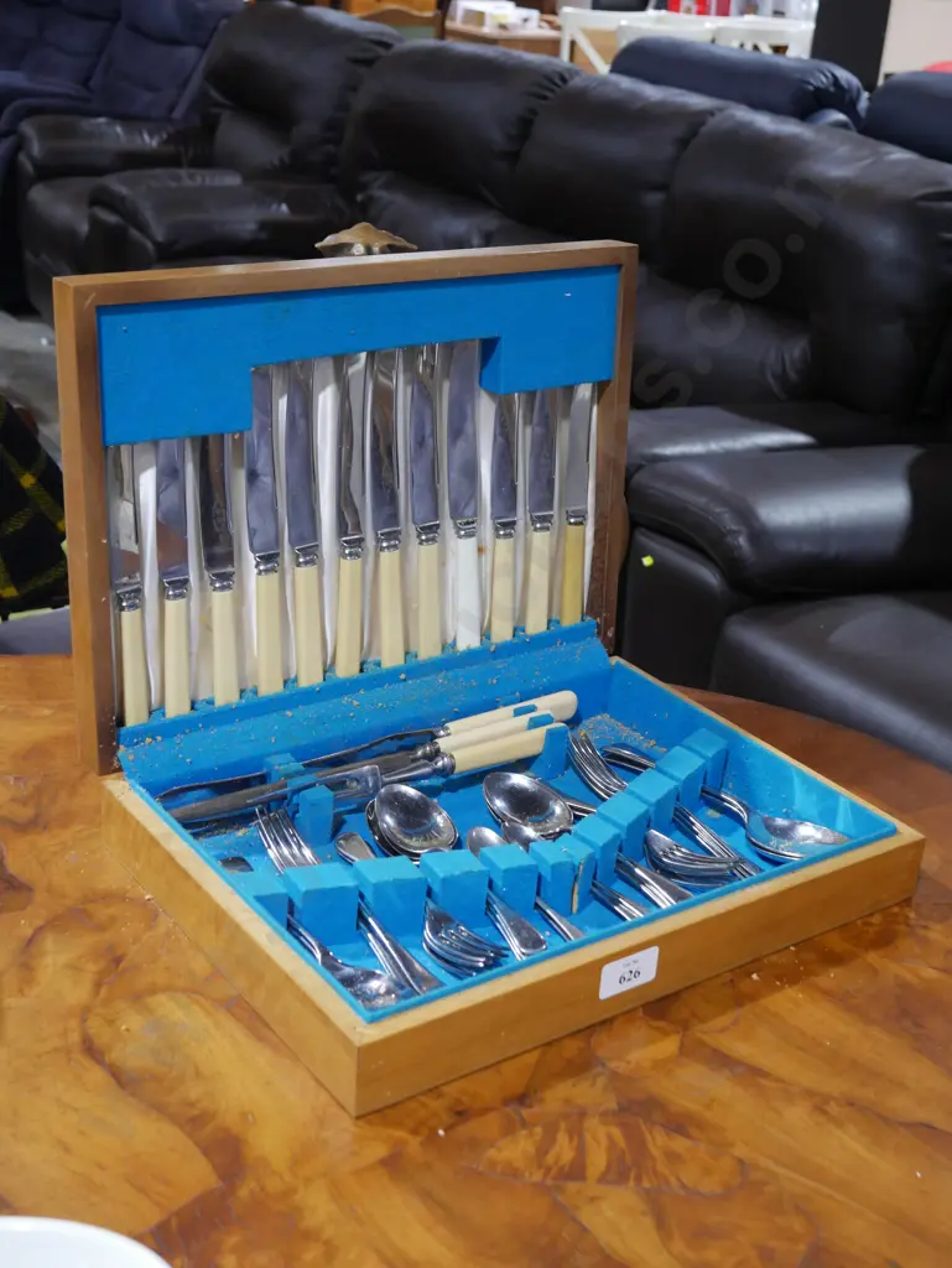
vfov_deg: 41.2
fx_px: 1685
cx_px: 476
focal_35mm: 46
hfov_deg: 31.5
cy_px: 634
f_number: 5.1
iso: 1000
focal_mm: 23
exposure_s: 1/60
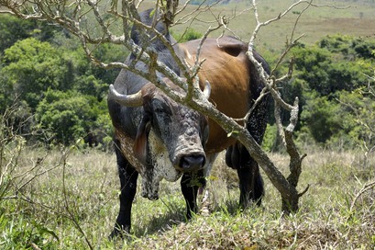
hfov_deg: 18.9
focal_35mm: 108
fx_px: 1124
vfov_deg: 12.7
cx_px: 186
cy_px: 128
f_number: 6.3
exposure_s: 1/160
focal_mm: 70
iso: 100
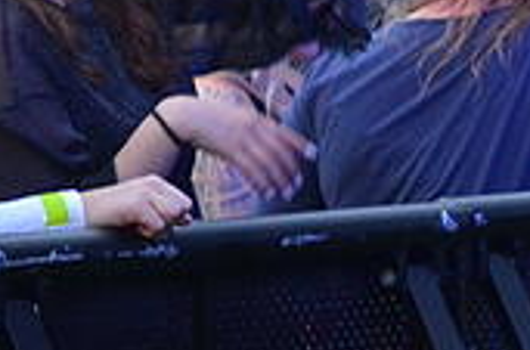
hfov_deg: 5.2
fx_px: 5784
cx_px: -240
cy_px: -274
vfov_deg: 3.4
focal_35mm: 394
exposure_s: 1/60
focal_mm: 48
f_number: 4
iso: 800
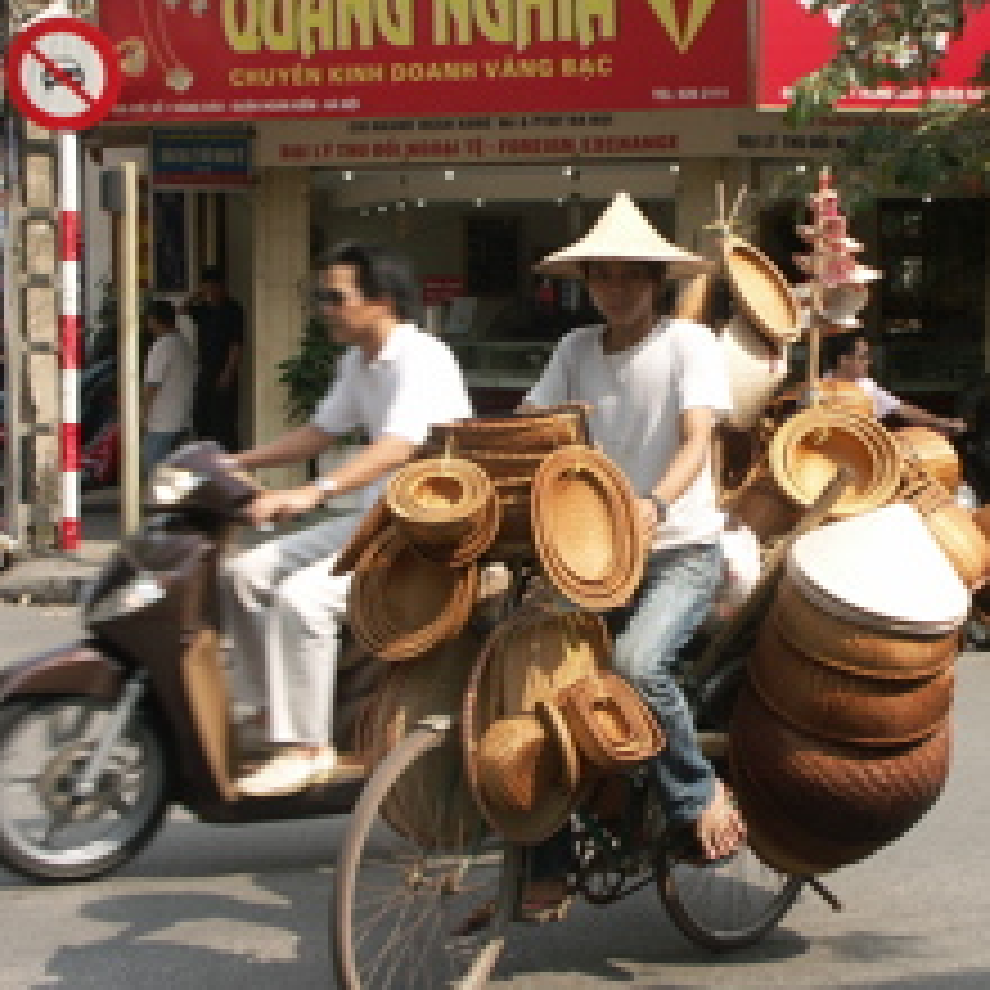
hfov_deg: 17.7
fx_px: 3171
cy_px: 486
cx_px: 648
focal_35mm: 98
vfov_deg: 17.7
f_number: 6.3
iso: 64
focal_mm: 15.2
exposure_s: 1/160
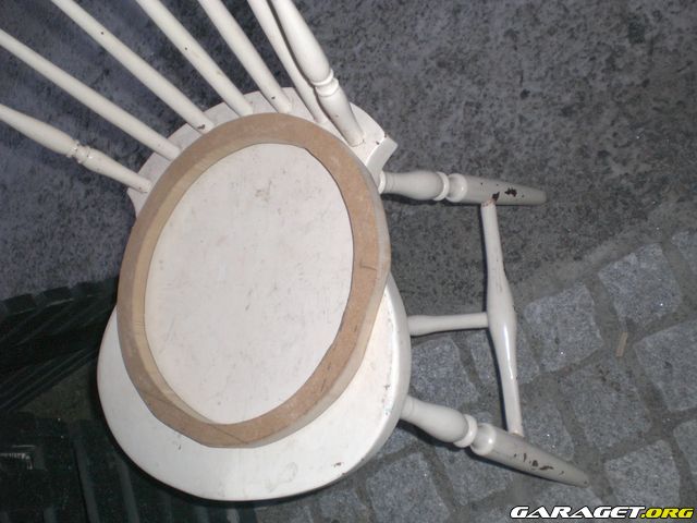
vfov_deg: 37.7
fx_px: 765
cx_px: 348
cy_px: 262
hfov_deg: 49.0
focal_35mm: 38
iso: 200
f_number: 3.1
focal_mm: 6.3
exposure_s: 1/60
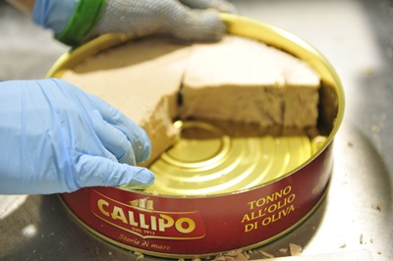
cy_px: 130
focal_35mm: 70
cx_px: 196
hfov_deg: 28.9
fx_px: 764
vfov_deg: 19.4
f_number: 3.2
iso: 1600
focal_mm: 70
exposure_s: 1/50
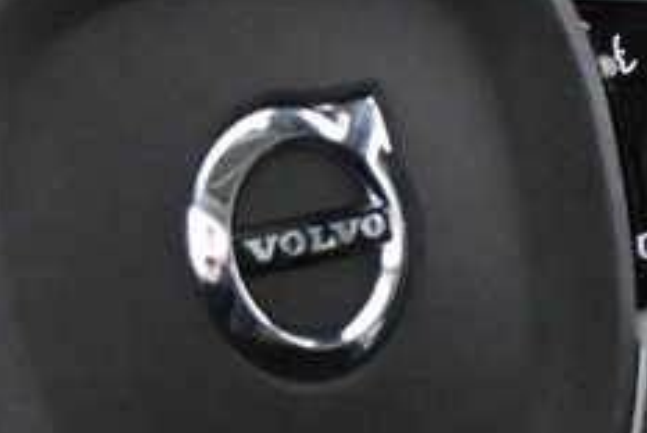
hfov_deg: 8.8
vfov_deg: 5.9
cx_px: 103
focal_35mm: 234
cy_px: 155
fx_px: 4214
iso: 8000
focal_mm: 22.5
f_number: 4
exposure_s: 1/60
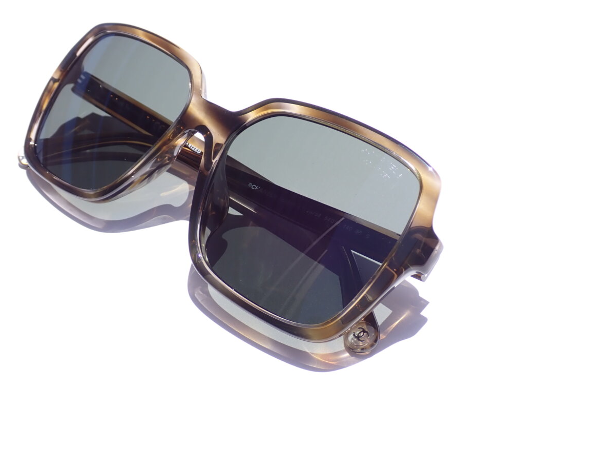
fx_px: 781
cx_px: 296
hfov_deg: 42.1
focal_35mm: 45
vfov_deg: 32.2
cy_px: 228
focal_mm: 7.84
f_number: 4
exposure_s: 1/640
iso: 100
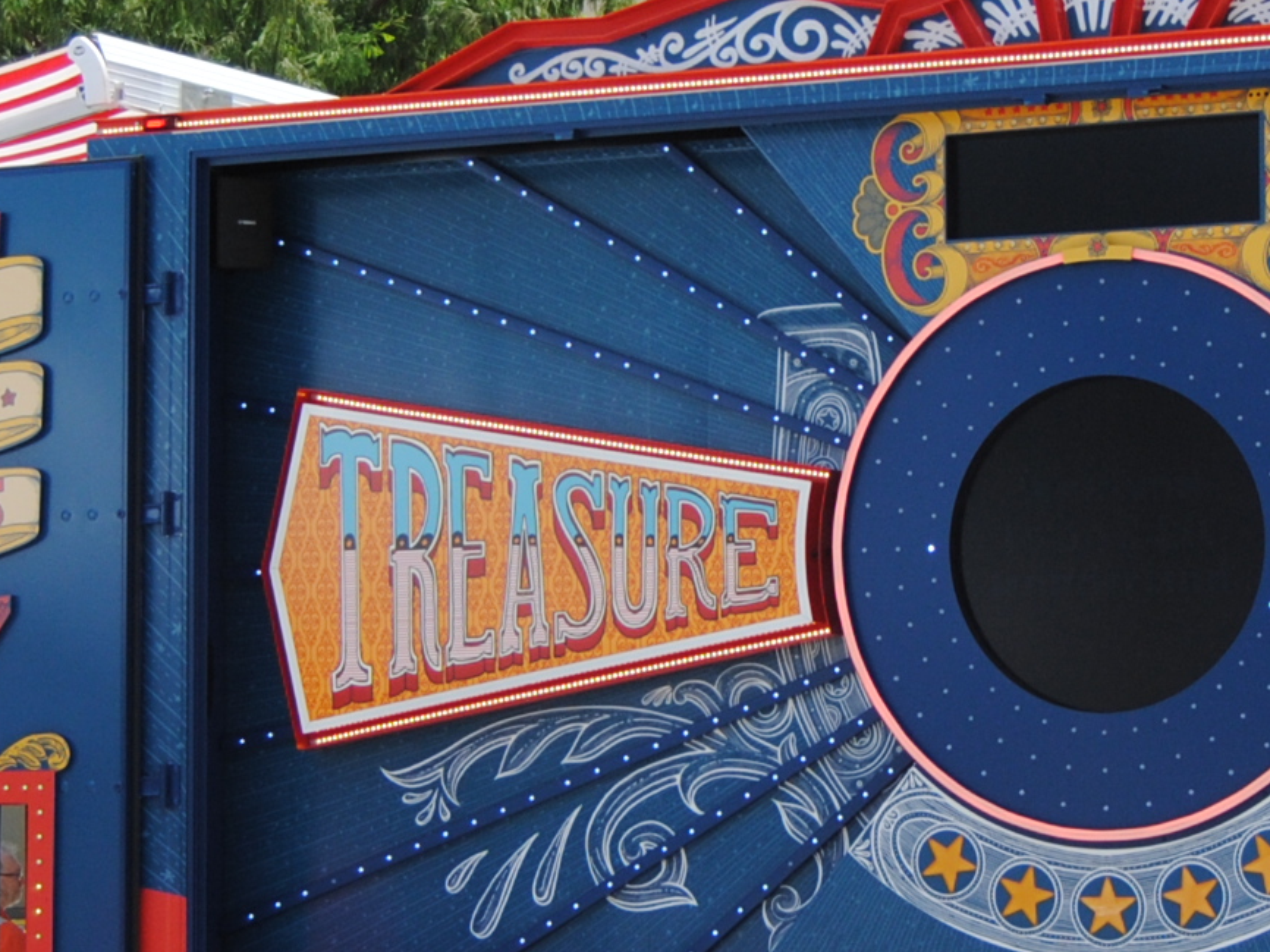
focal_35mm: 116
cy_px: 512
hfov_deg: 16.9
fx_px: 4255
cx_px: 814
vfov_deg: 12.8
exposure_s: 1/1000
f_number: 4
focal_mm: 24
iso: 180
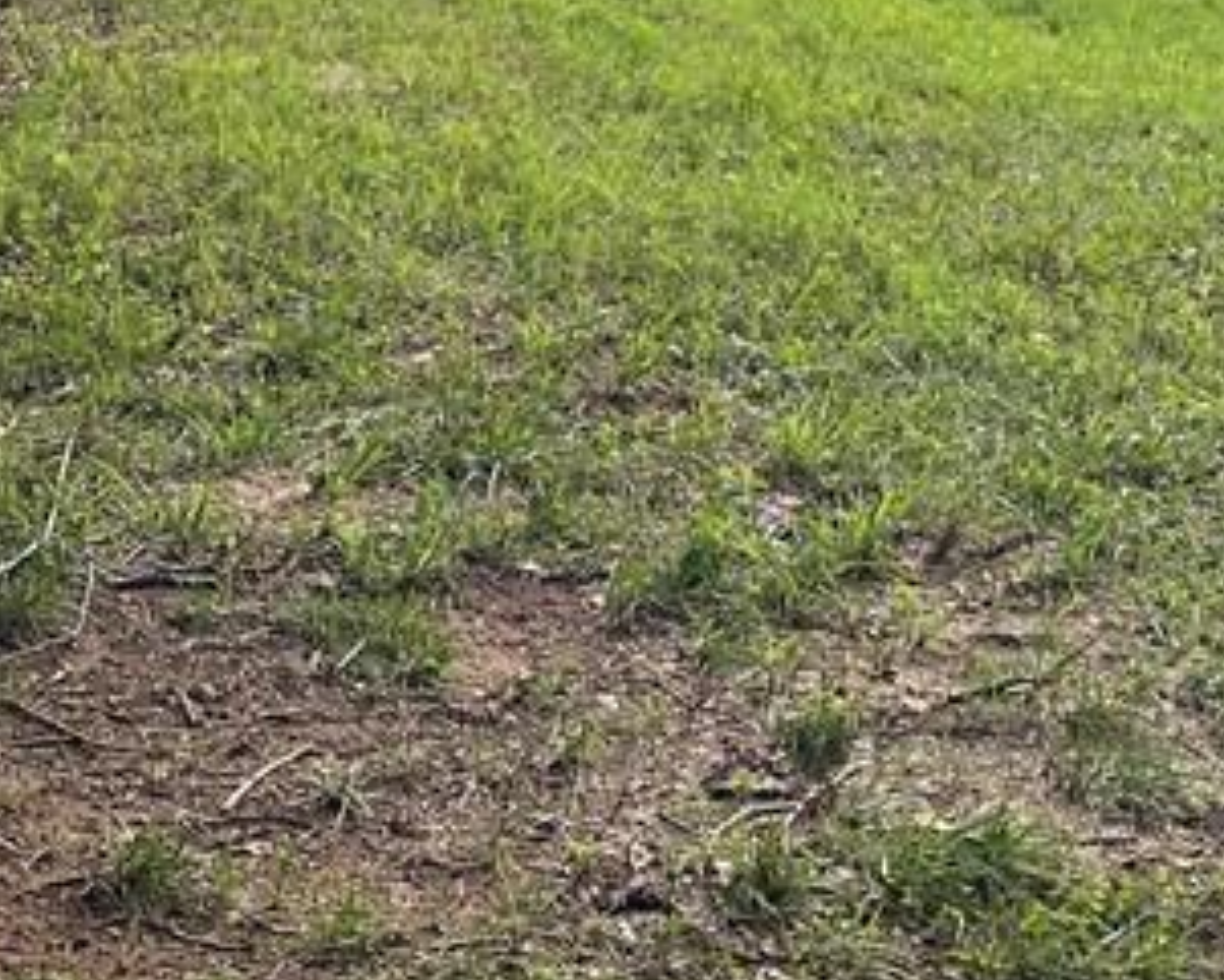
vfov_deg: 17.4
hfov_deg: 22.7
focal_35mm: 83
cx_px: 992
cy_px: -301
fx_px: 3008
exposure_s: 1/2049
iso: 32
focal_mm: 5.1
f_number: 1.6
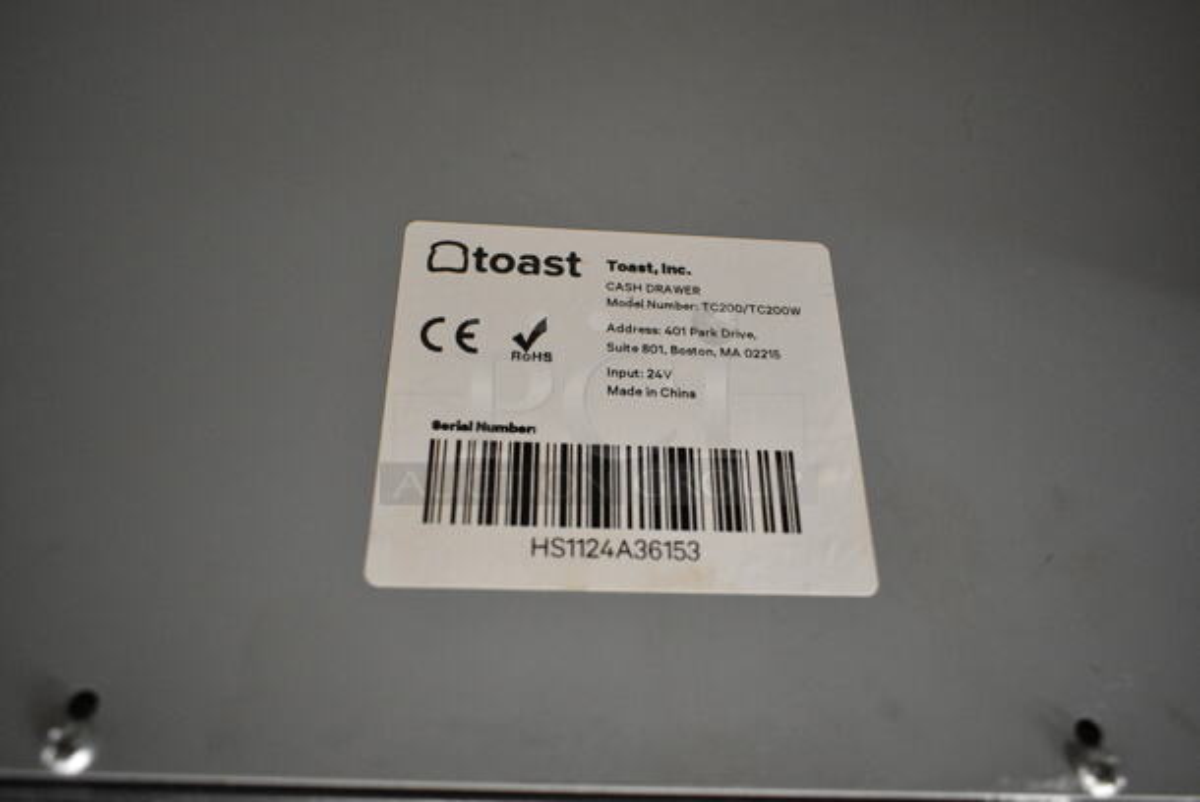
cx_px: 600
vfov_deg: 48.0
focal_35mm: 27
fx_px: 901
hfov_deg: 67.3
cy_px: 401
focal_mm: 18
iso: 2500
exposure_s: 1/30
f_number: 3.5
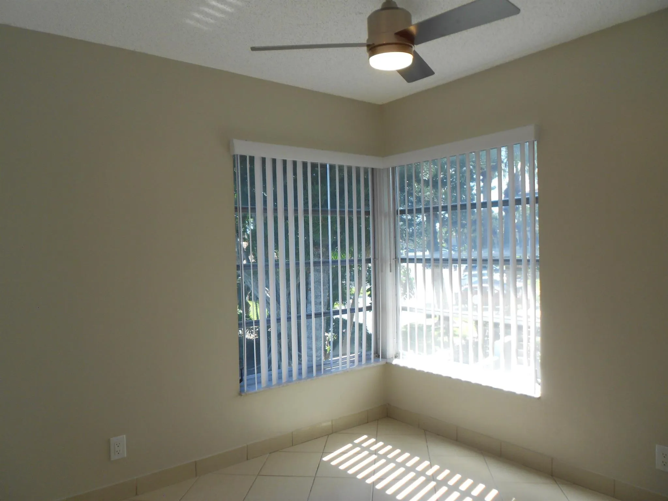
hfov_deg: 67.3
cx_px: 334
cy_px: 250
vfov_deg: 53.1
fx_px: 502
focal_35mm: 26
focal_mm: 4.6
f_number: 3.2
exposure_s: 1/80
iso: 80
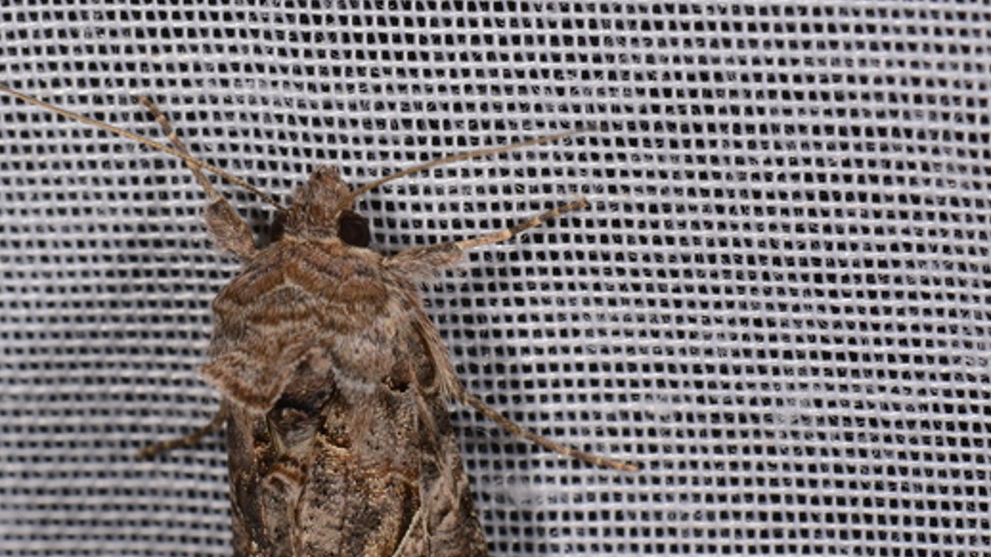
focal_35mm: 204
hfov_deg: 10.6
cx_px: 358
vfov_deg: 5.9
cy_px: 469
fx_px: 5354
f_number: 25
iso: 100
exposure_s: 1/60
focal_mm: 85
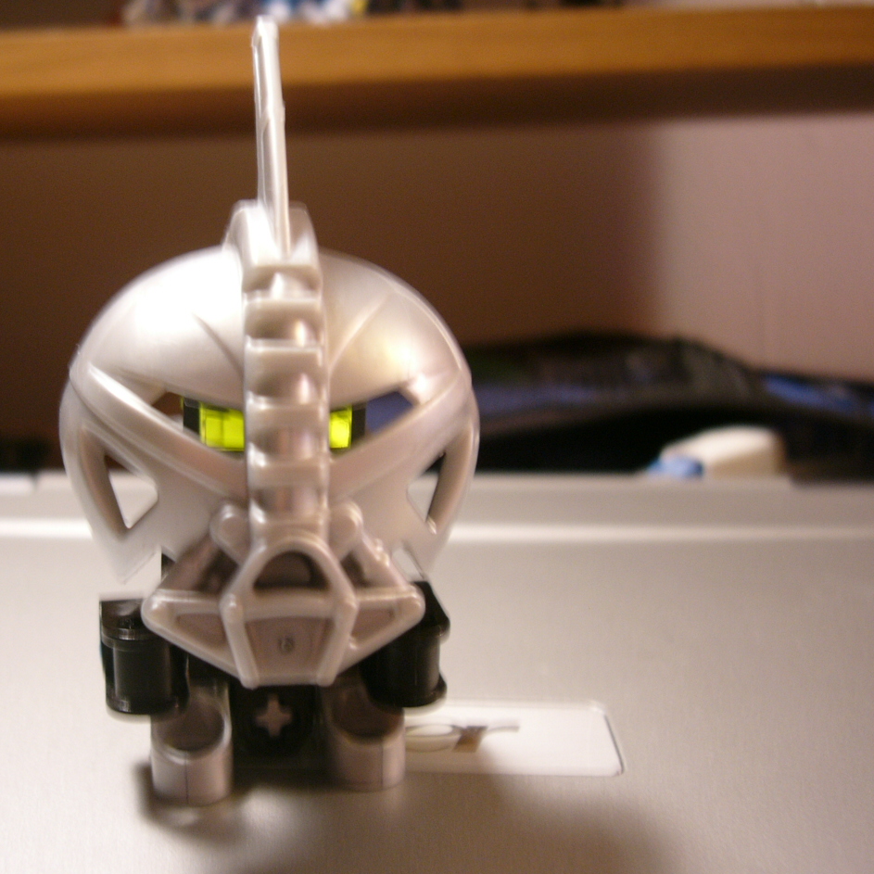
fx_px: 1200
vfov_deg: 40.0
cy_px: 441
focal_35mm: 42
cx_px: 304
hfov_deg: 39.6
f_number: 2.8
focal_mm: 5.8
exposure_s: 1/8
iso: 50
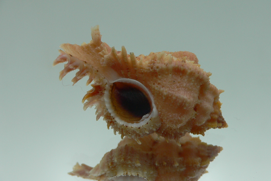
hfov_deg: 47.4
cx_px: 142
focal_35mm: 41
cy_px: 93
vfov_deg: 32.6
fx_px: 309
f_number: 2.8
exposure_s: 1/80
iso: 80
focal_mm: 4.6
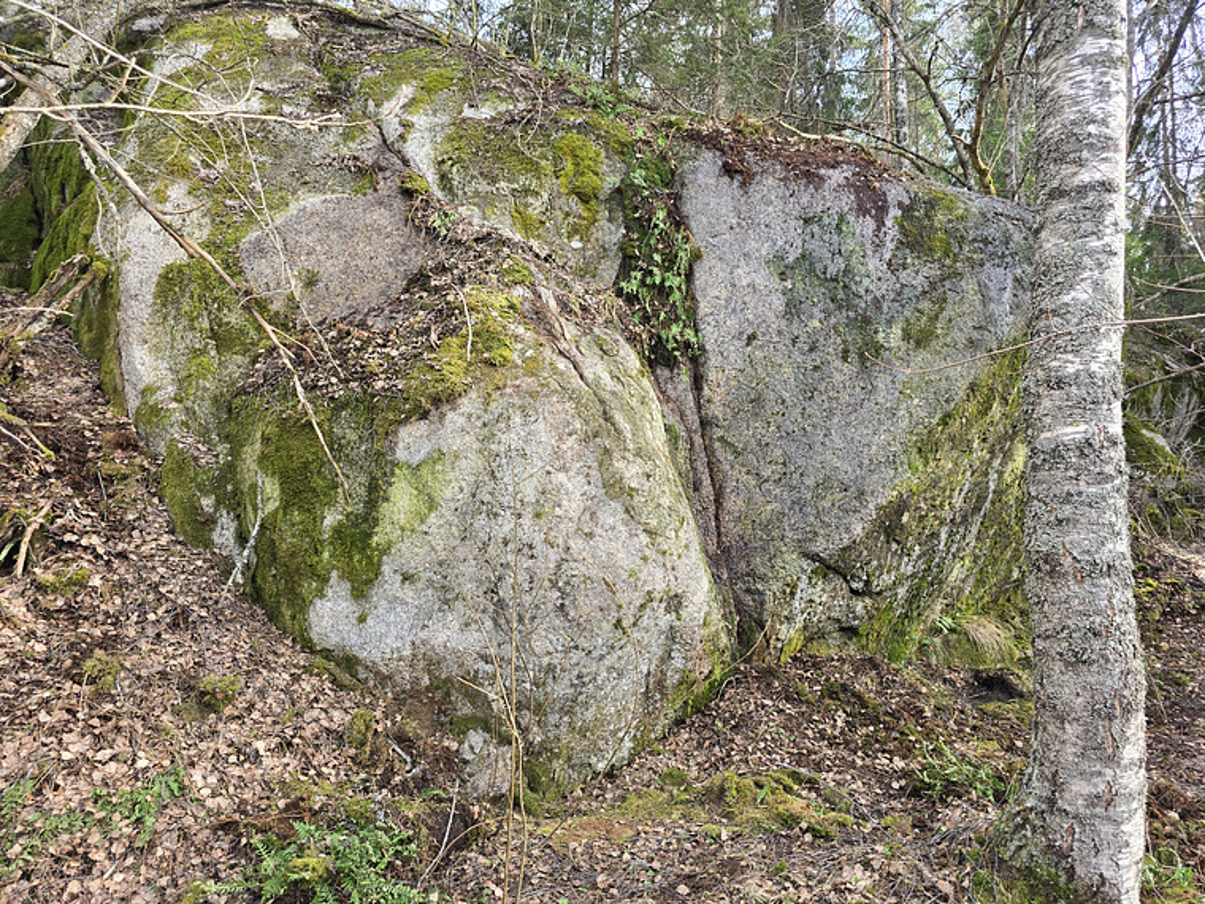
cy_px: 452
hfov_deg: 73.9
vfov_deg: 58.9
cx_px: 602
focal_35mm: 23
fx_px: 801
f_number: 1.7
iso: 50
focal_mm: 6.3
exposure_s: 1/180
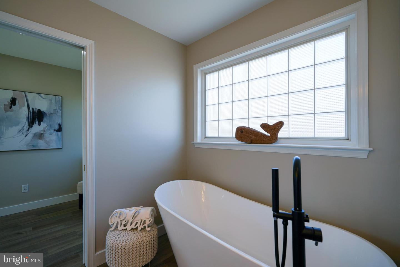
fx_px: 178
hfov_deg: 96.7
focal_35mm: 16
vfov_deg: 73.7
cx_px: 200
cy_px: 134
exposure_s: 1/100
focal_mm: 16
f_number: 4.5
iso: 100
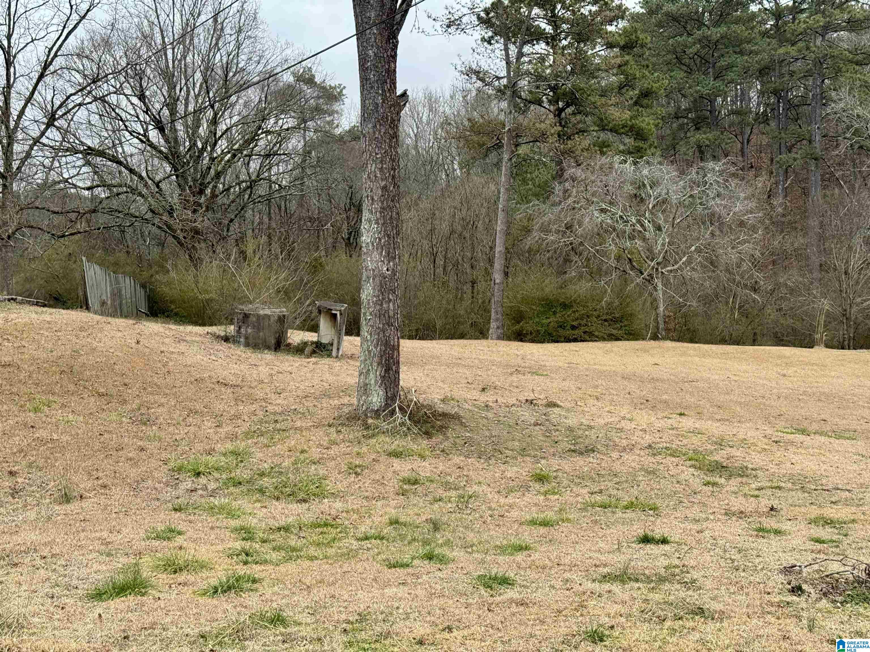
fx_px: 1206
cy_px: 326
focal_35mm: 48
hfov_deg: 39.7
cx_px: 435
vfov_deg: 30.3
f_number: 1.78
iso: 80
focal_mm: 6.76
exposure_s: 1/121
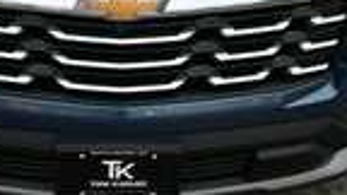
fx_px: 561
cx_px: 137
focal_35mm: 61
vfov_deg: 18.4
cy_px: -54
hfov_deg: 34.2
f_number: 5
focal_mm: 14
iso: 1600
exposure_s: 1/125
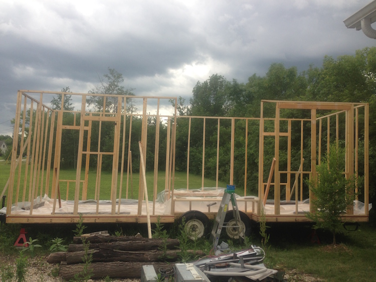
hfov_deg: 55.3
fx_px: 359
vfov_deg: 43.0
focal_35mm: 33
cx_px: 188
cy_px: 141
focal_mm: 4.13
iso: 50
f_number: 2.4
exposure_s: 1/337
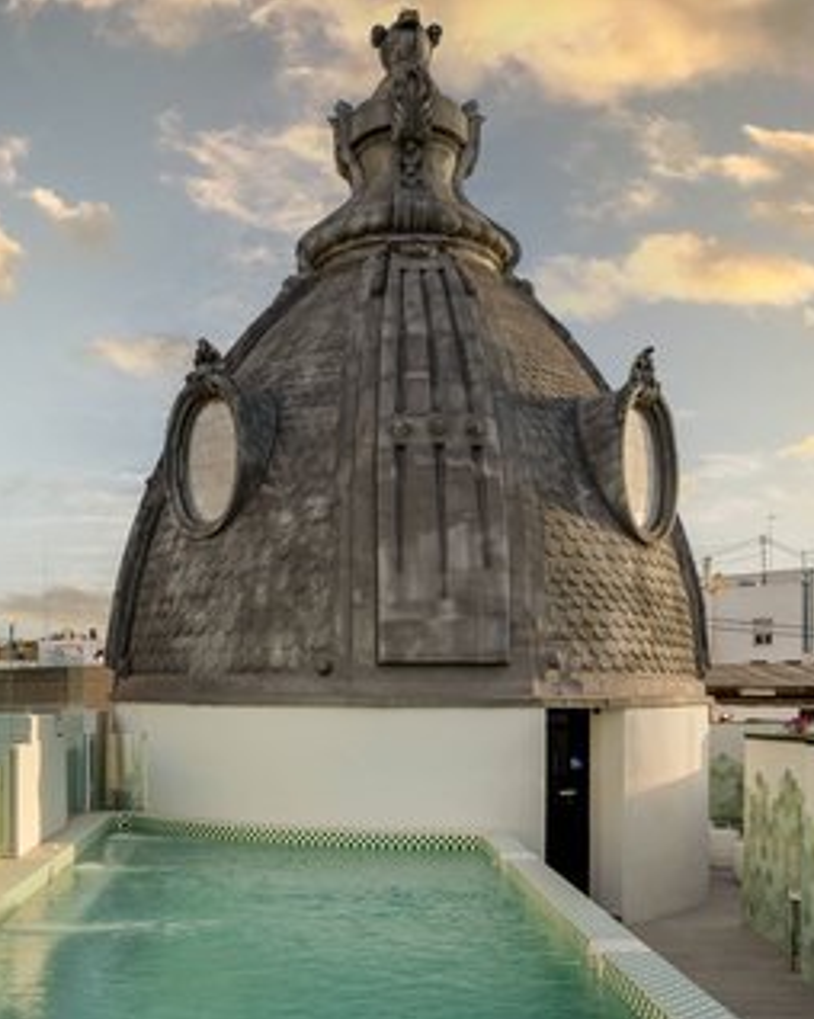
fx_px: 1025
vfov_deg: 52.9
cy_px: 510
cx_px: 288
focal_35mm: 34
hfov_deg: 42.9
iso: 64
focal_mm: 24
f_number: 11
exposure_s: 1/25
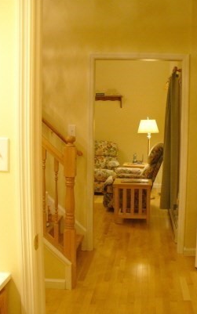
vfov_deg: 45.2
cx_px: 128
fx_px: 378
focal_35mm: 44
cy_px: 171
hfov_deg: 29.1
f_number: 2.8
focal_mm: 6.1
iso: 200
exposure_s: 1/13
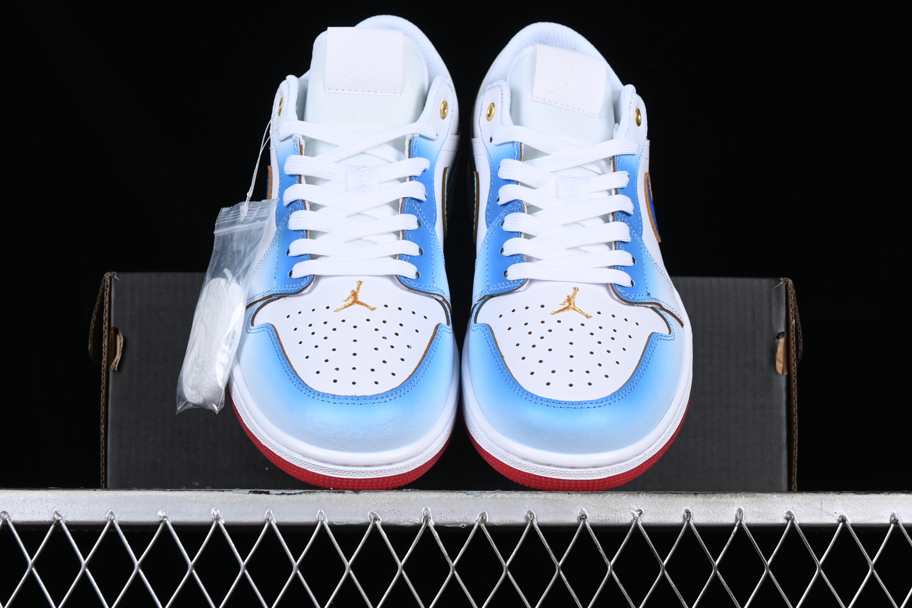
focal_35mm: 75
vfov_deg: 18.2
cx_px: 456
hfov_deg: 27.0
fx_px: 1900
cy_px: 304
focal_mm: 50
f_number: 8
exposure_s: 1/80
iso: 160
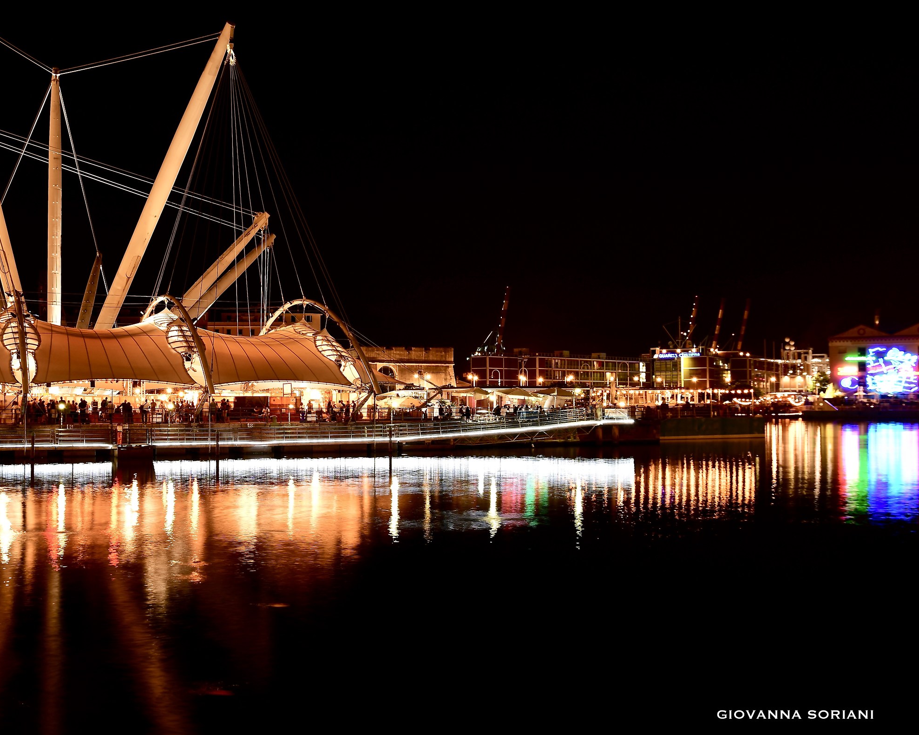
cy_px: 365
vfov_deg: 36.5
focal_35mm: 41
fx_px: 1115
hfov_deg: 44.6
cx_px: 383
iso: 100
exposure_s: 3
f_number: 5
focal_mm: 24
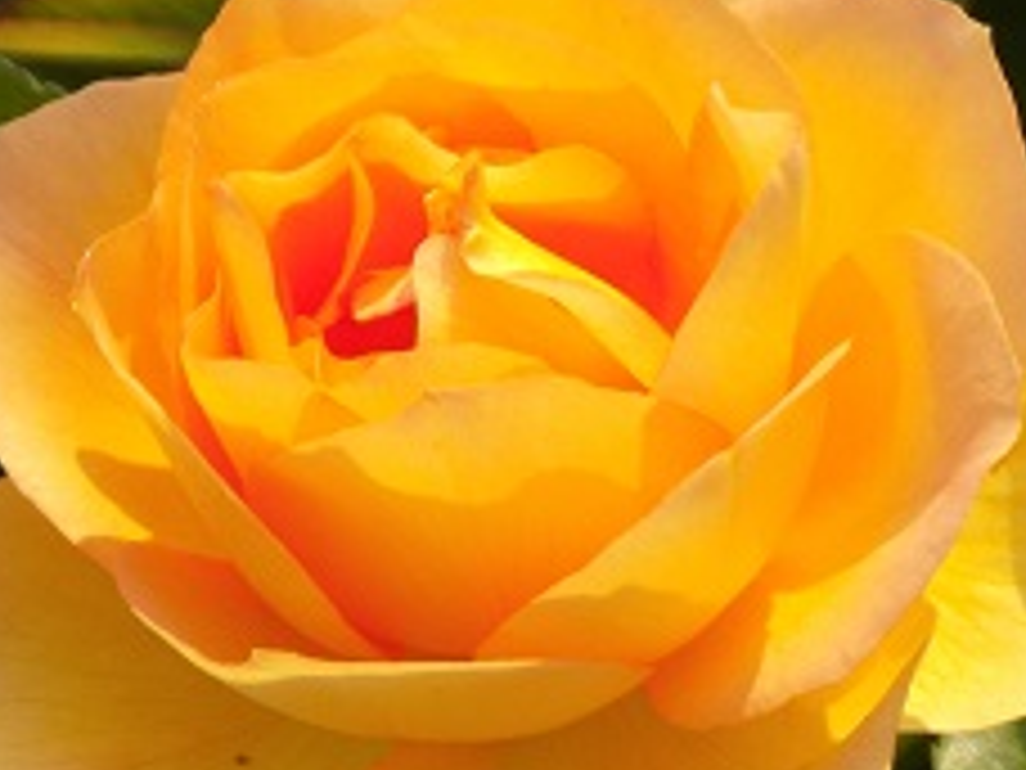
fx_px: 13516
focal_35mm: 456
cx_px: 477
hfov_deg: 4.3
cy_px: 459
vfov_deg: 3.3
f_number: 5.5
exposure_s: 1/320
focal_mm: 38.6
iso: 80
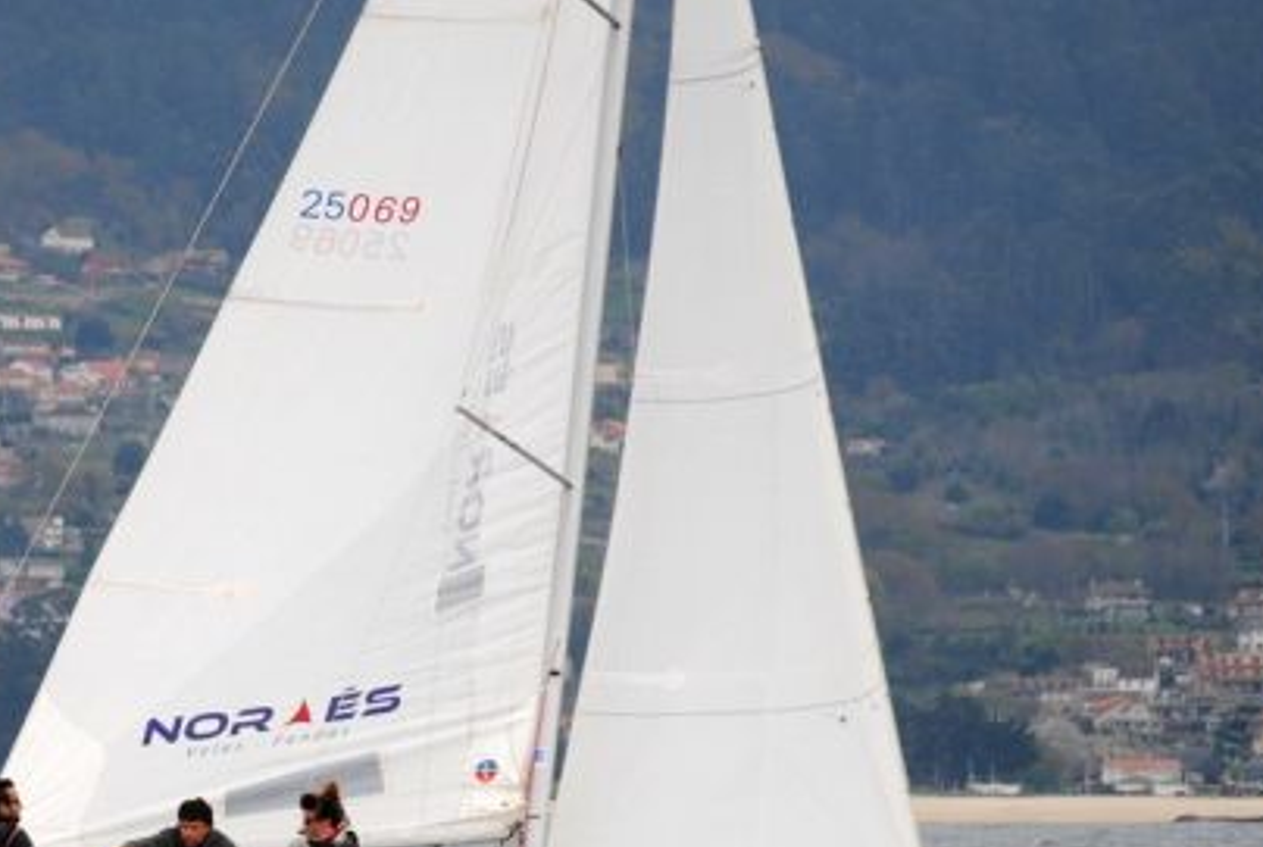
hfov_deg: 5.7
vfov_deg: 3.8
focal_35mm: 362
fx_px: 12723
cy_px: 686
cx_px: 259
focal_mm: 122
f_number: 5
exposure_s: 1/400
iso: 200
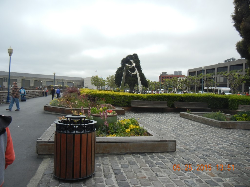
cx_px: 125
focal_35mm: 30
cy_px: 94
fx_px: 217
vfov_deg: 46.8
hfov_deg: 60.0
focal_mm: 5.4
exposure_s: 1/390
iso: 160
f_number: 7
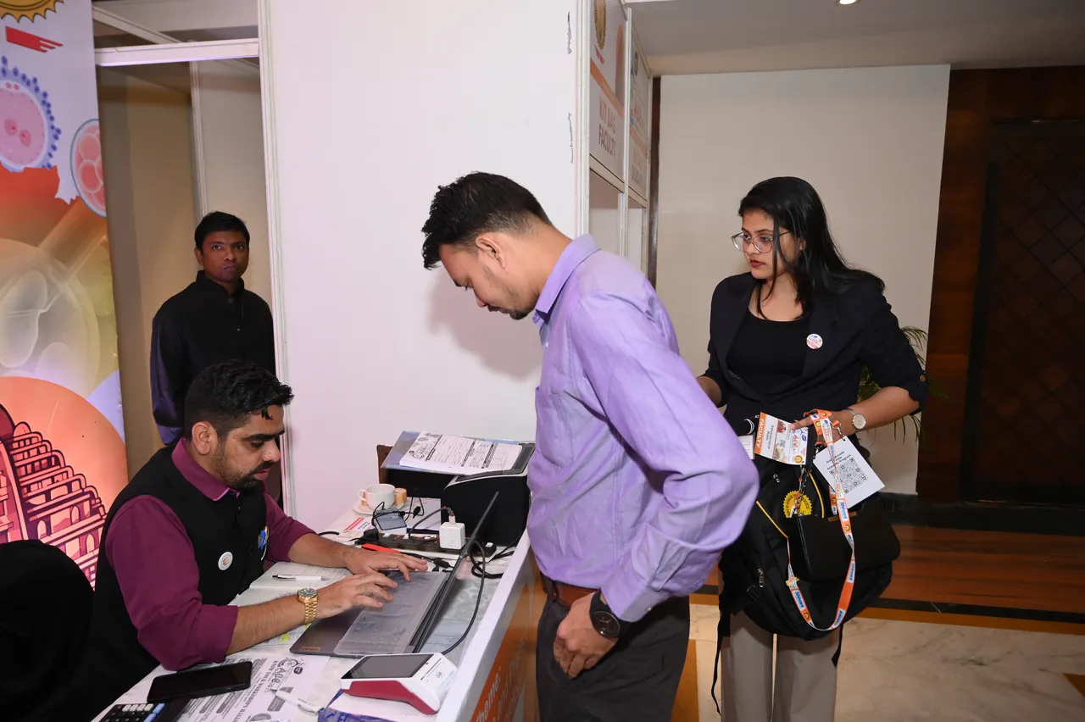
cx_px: 542
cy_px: 361
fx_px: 723
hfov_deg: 73.8
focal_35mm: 24
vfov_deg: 53.1
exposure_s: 1/125
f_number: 4
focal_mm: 24
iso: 1000
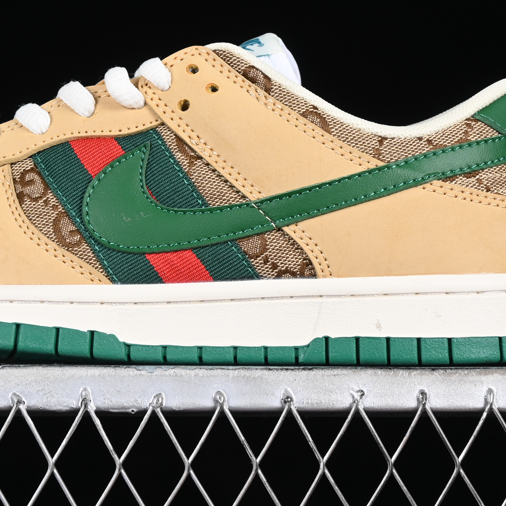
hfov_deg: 12.4
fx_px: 2315
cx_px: 136
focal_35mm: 140
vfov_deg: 12.4
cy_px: 150
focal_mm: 50
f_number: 7.1
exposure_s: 1/80
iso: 160
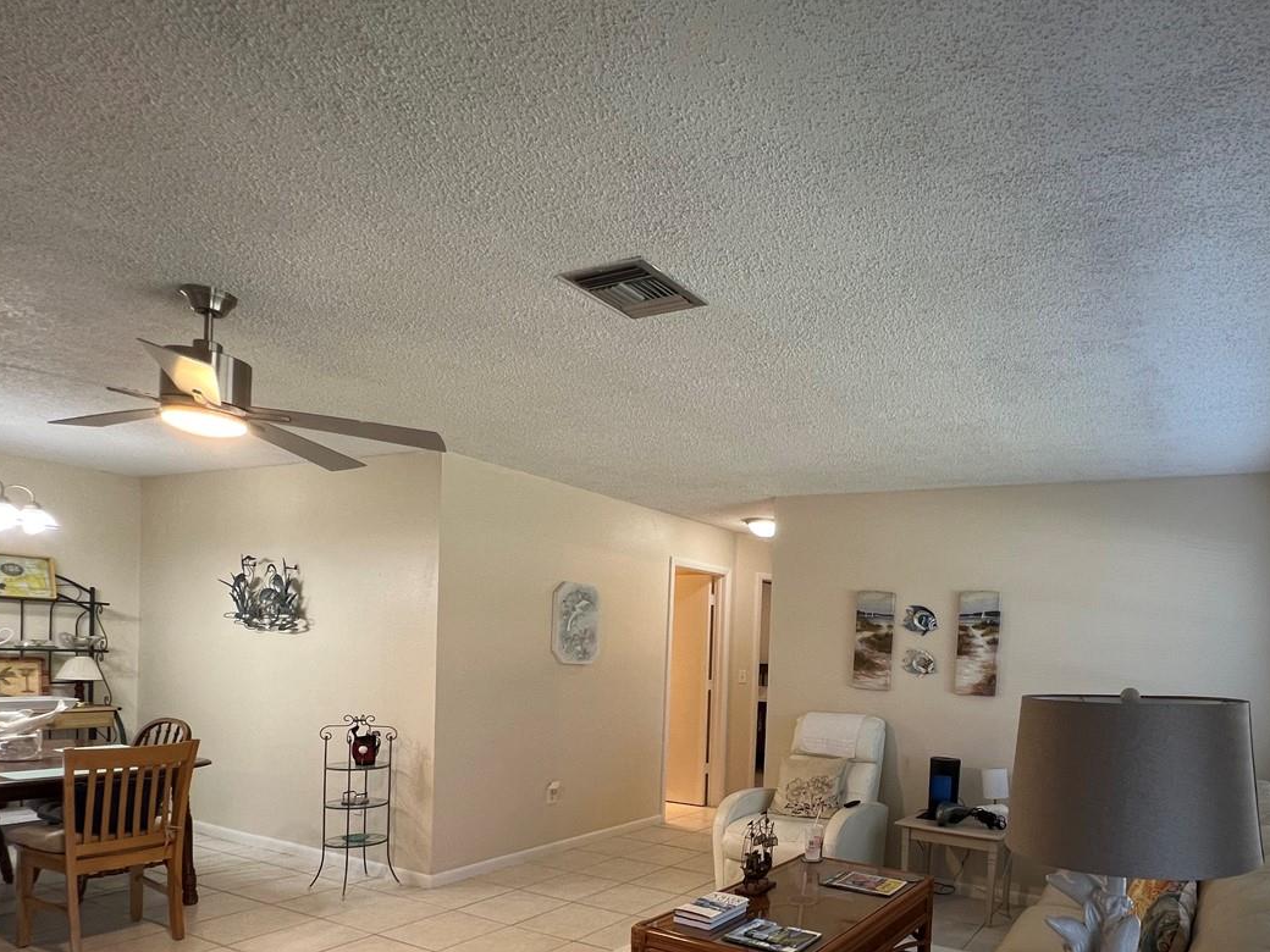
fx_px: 734
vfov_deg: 63.4
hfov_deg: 78.6
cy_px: 670
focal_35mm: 20
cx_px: 866
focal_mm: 1.57
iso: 125
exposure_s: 1/60
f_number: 1.8
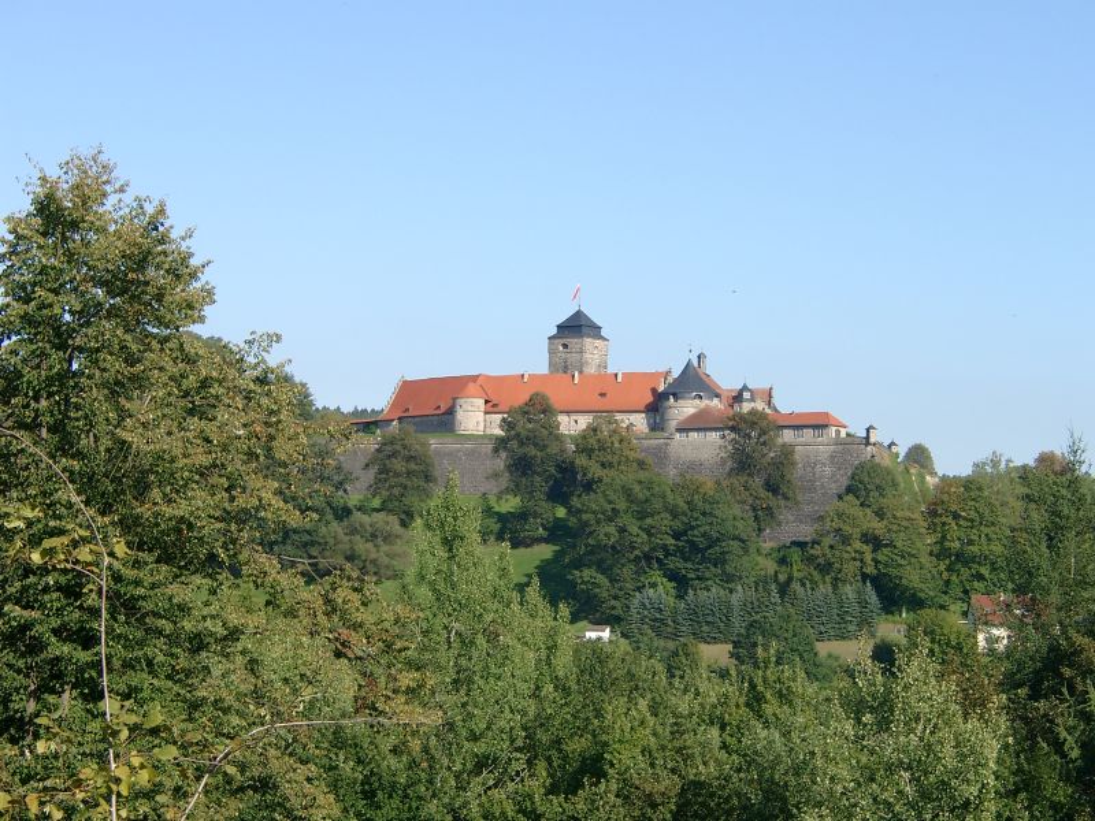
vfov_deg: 14.8
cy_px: 410
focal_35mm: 100
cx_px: 548
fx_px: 3163
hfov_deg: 19.6
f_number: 4
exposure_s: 1/395
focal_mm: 20.74
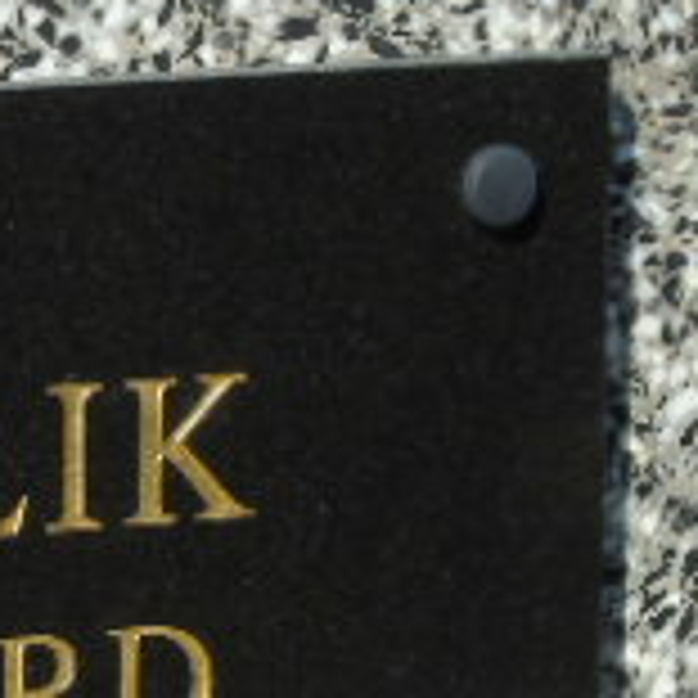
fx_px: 10334
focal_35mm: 453
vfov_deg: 3.9
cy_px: 770
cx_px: 18
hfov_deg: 3.9
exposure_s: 1/500
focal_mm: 22
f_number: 4.6
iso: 80
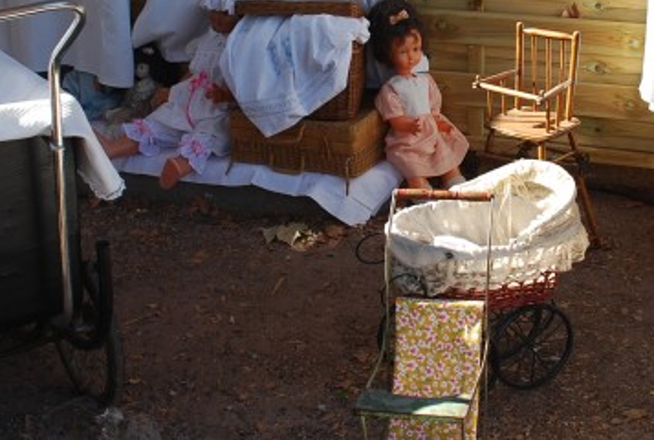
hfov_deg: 26.9
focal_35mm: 75
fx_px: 1366
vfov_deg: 18.1
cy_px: 82
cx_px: 389
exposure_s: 1/125
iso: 100
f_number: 5.6
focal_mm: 20
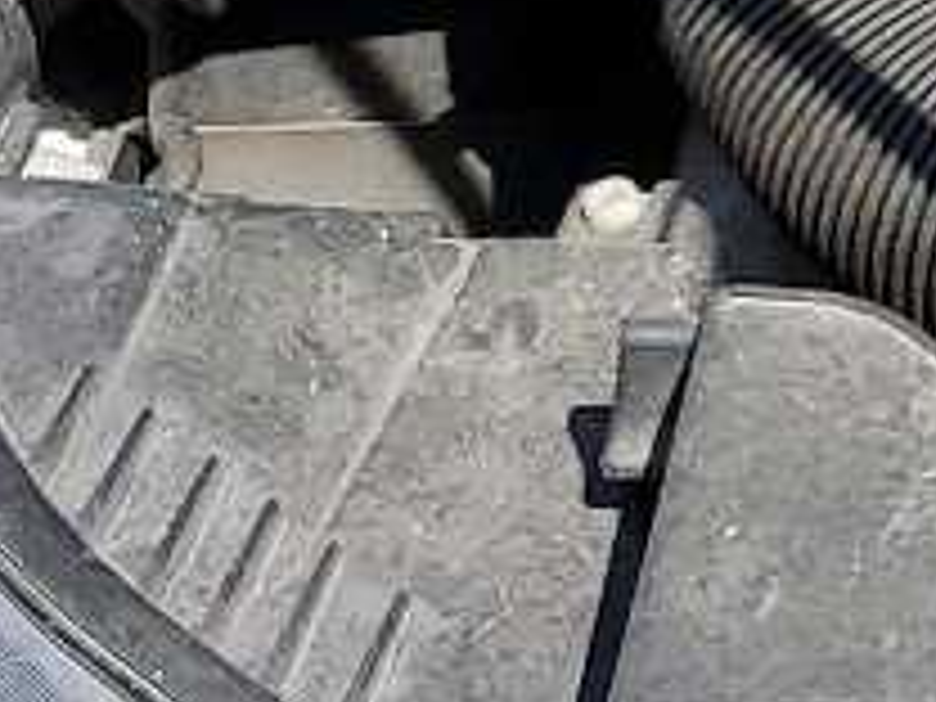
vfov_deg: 7.2
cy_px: -612
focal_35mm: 200
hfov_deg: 8.0
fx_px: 5408
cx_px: 3154
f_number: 1.5
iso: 50
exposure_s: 1/2500
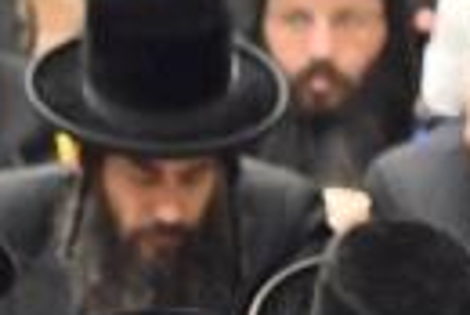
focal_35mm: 947
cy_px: 498
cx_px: 893
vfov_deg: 1.5
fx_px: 12377
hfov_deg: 2.2
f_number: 4
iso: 1600
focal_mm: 120
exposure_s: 1/200
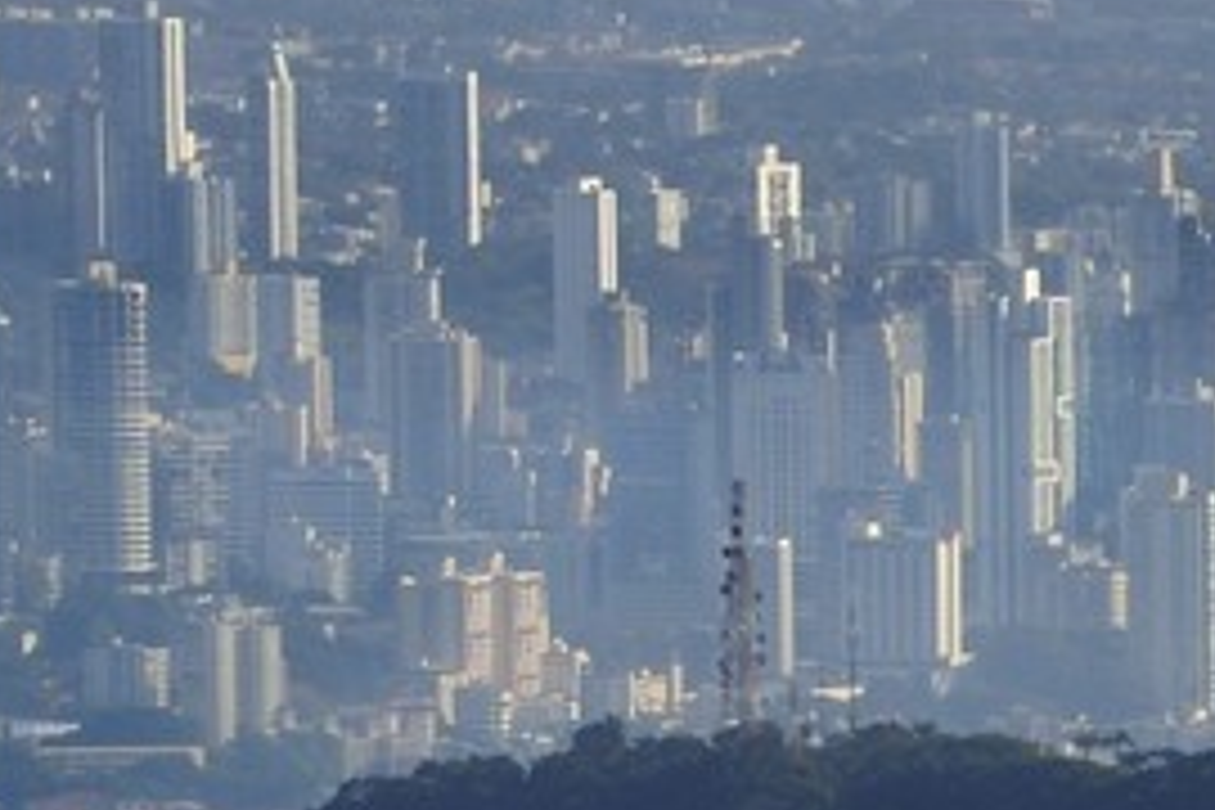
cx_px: 3182
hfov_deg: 2.6
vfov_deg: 1.7
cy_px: 1656
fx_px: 26964
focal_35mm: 799
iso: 200
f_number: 9
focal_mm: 135
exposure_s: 1/500
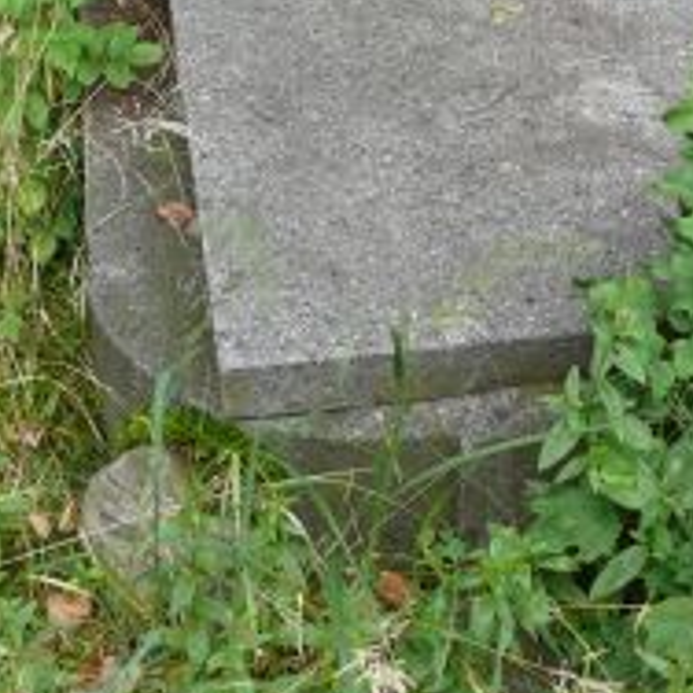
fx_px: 1789
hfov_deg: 21.6
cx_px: 564
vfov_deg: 21.5
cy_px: 100
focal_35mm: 79
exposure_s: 1/100
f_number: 3.2
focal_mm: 7.4
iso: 100
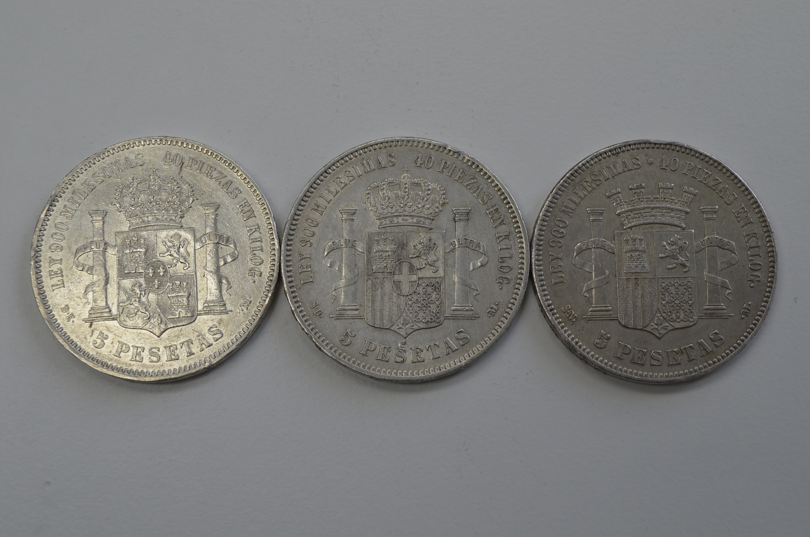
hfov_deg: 36.9
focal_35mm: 54
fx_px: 1212
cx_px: 405
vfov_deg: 25.0
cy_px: 268
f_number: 8
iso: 220
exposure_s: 1/60
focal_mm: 36
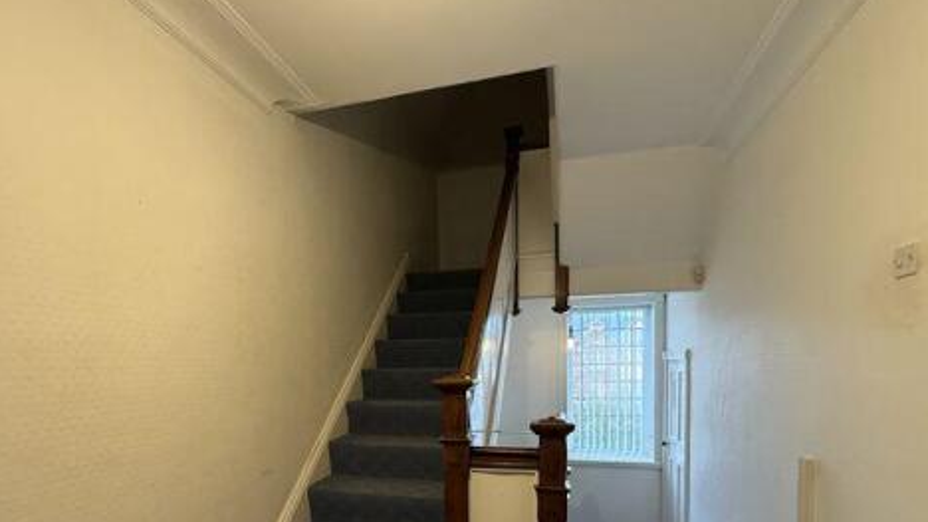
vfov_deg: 55.6
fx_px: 467
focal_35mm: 19
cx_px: 431
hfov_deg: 89.4
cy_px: 390
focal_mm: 2.22
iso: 320
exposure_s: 1/99
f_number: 2.2
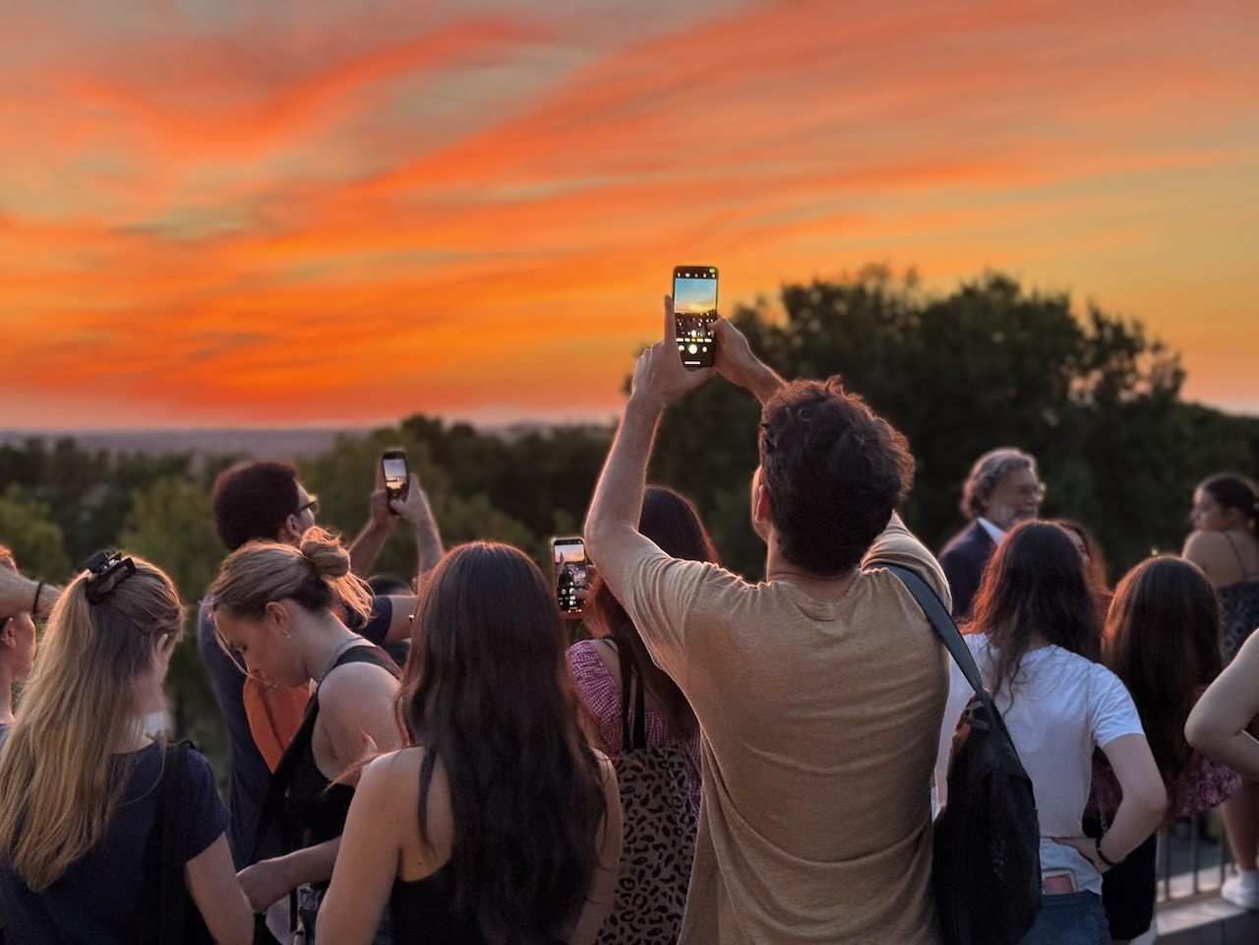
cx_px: 630
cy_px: 472
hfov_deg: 39.7
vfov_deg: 30.3
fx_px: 1746
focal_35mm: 48
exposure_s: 1/60
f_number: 1.78
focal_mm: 6.76
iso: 125
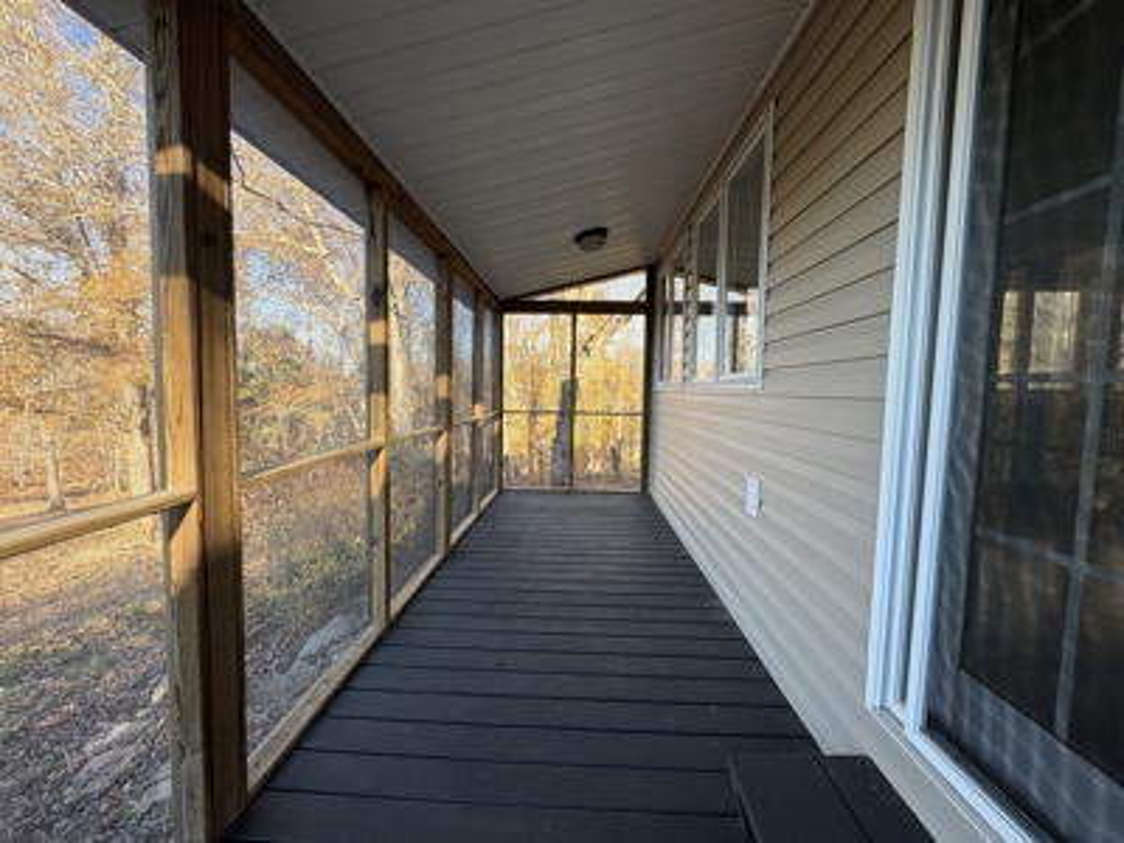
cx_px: 562
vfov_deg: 85.7
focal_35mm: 14
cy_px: 422
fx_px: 455
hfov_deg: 102.1
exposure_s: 1/99
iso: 50
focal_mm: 2.22
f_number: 2.2
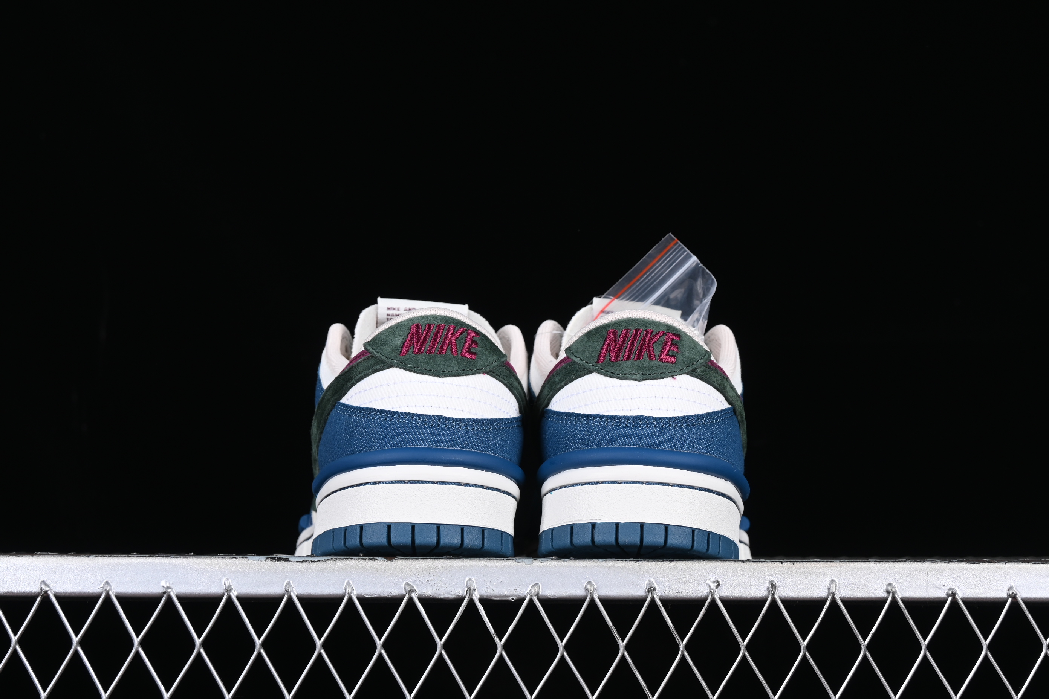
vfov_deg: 18.2
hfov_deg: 27.0
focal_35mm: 75
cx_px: 524
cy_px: 350
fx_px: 2185
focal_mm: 50
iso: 160
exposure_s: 1/80
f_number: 8
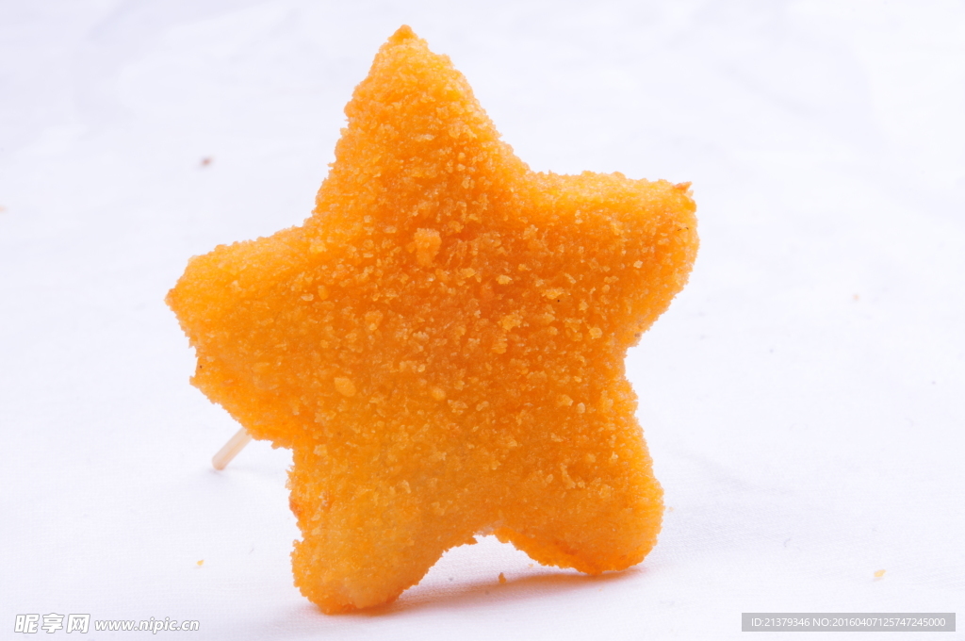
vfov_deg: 4.6
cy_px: 320
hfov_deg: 6.9
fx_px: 8031
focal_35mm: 300
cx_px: 482
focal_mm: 200
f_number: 29
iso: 200
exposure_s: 1/125
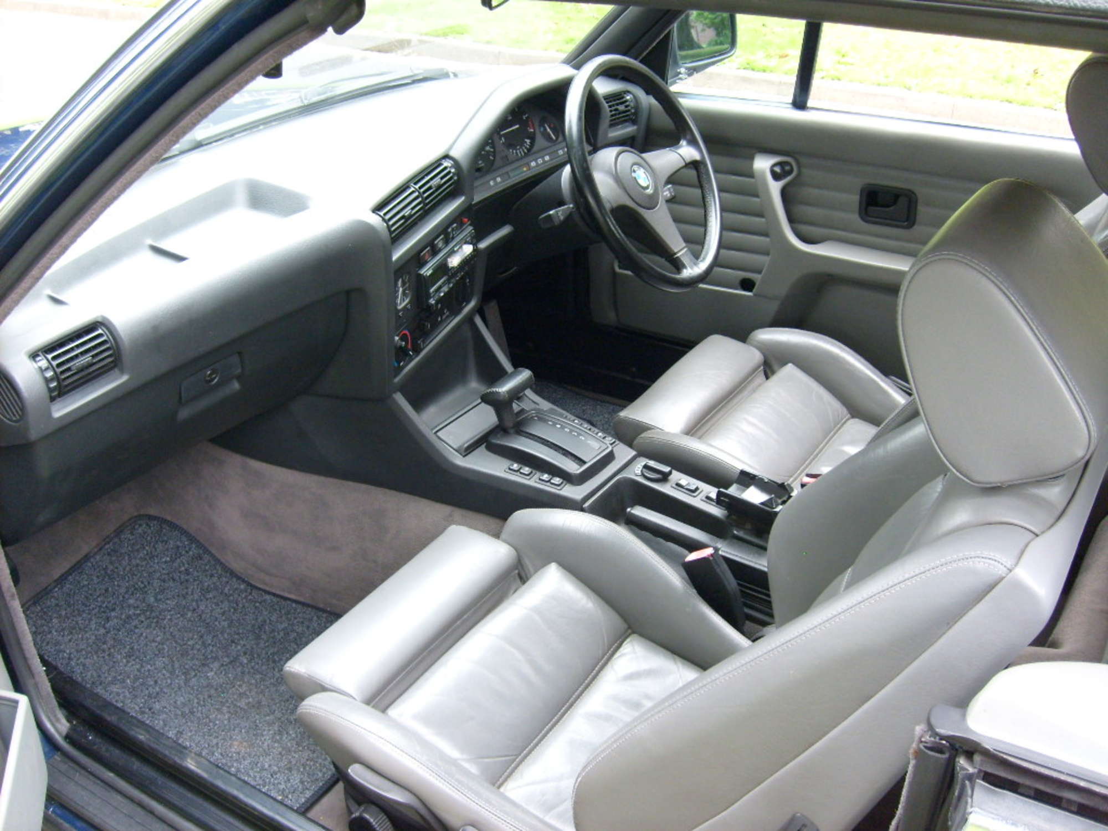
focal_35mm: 35
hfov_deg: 52.6
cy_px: 416
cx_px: 554
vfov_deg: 40.7
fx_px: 1120
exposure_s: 1/60
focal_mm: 5.8
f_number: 2.8
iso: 100
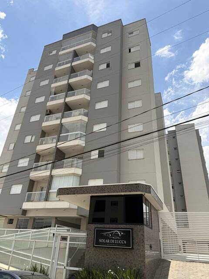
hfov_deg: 56.8
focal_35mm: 24
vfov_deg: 71.6
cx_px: 104
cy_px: 140
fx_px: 193
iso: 80
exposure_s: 1/5319
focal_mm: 6.76
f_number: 1.78
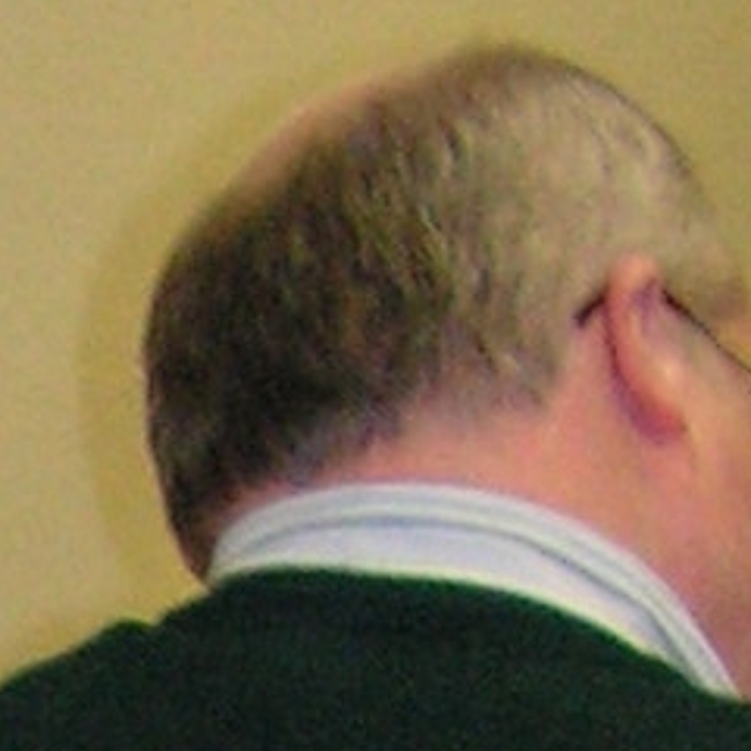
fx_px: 6652
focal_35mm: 271
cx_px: -1086
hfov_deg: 6.2
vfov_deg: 6.0
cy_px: 2222
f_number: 3.2
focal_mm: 6
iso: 200
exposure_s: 1/40
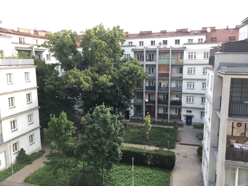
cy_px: 93
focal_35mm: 29
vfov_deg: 48.2
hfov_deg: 61.7
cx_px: 124
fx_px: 208
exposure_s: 1/100
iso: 25
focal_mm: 4.15
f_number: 2.2
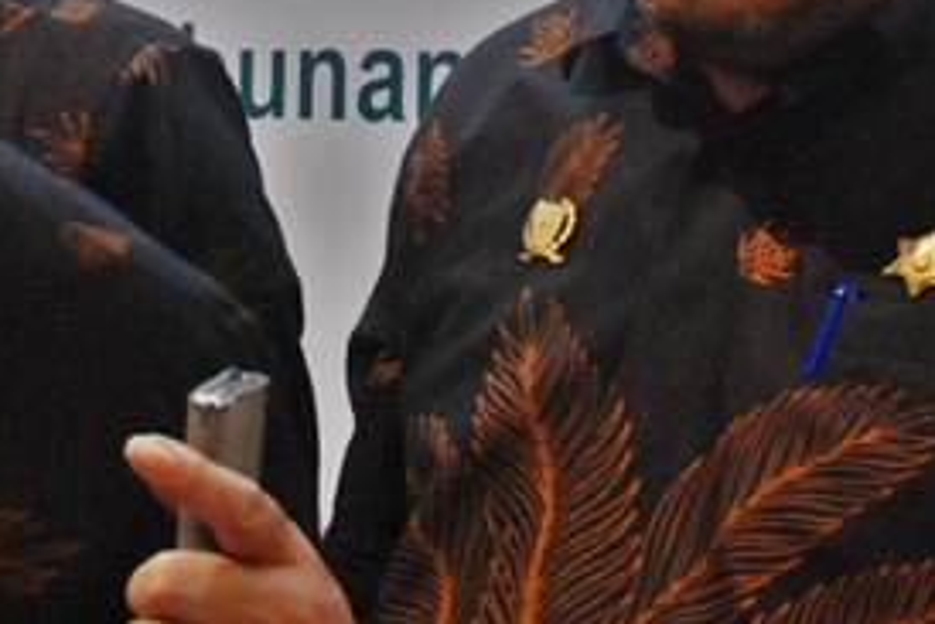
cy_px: 72
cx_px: 222
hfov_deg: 23.9
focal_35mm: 84
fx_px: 2183
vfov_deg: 16.1
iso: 800
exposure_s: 1/25
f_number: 5.6
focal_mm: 18
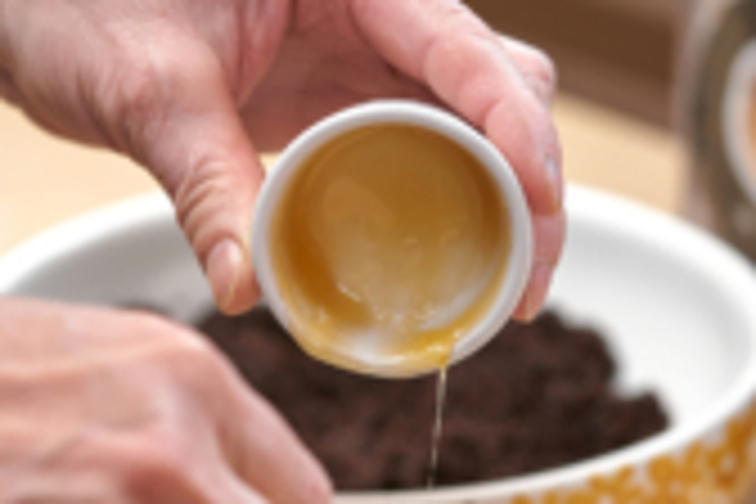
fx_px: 4494
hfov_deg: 9.6
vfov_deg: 6.4
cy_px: 398
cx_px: 99
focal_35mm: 214
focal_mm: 90
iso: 400
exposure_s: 1/200
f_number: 4
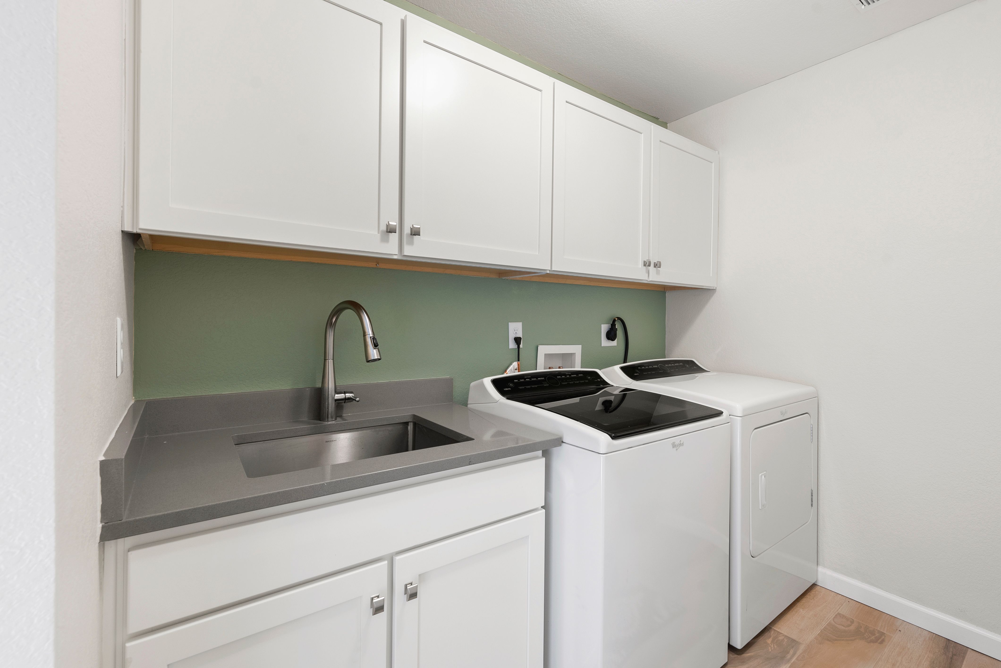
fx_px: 445
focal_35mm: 16
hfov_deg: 96.7
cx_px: 500
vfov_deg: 73.8
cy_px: 334
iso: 400
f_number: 8
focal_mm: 16
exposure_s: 1/2.5
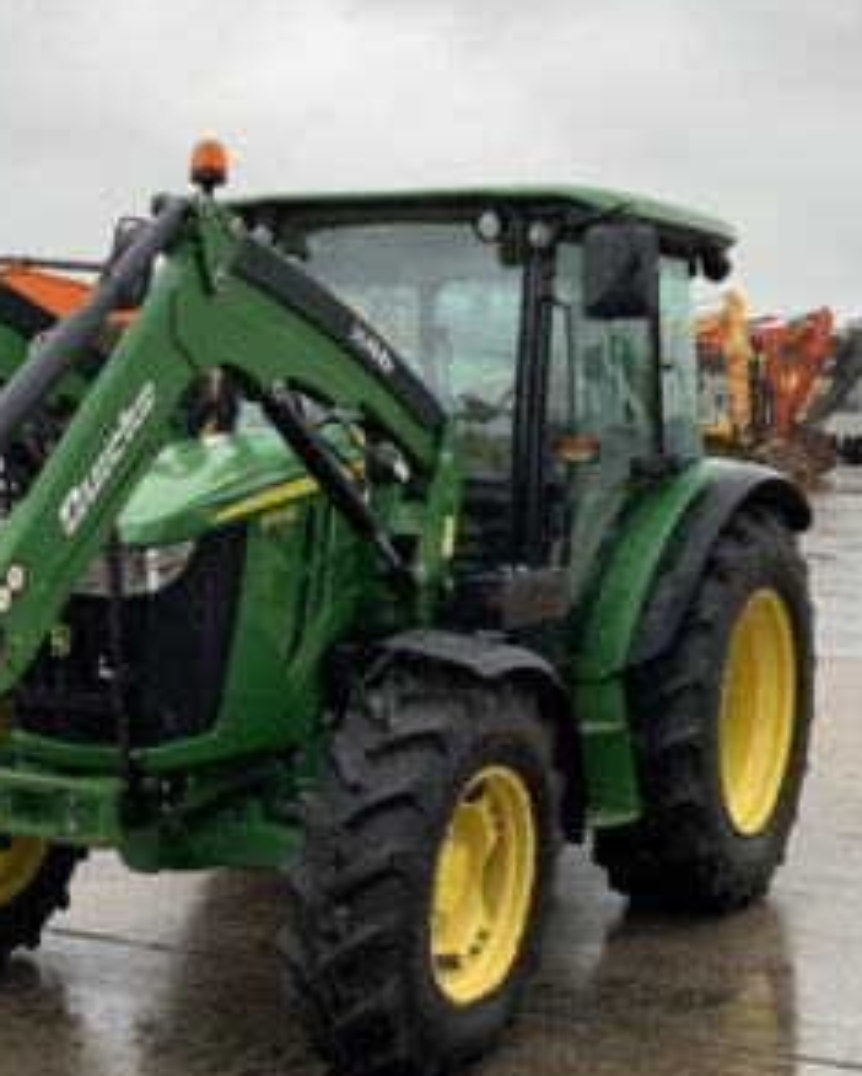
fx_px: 1975
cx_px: 306
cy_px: 601
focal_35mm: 62
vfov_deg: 30.4
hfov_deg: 24.5
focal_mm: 3
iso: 16
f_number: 1.8
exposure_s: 1/163
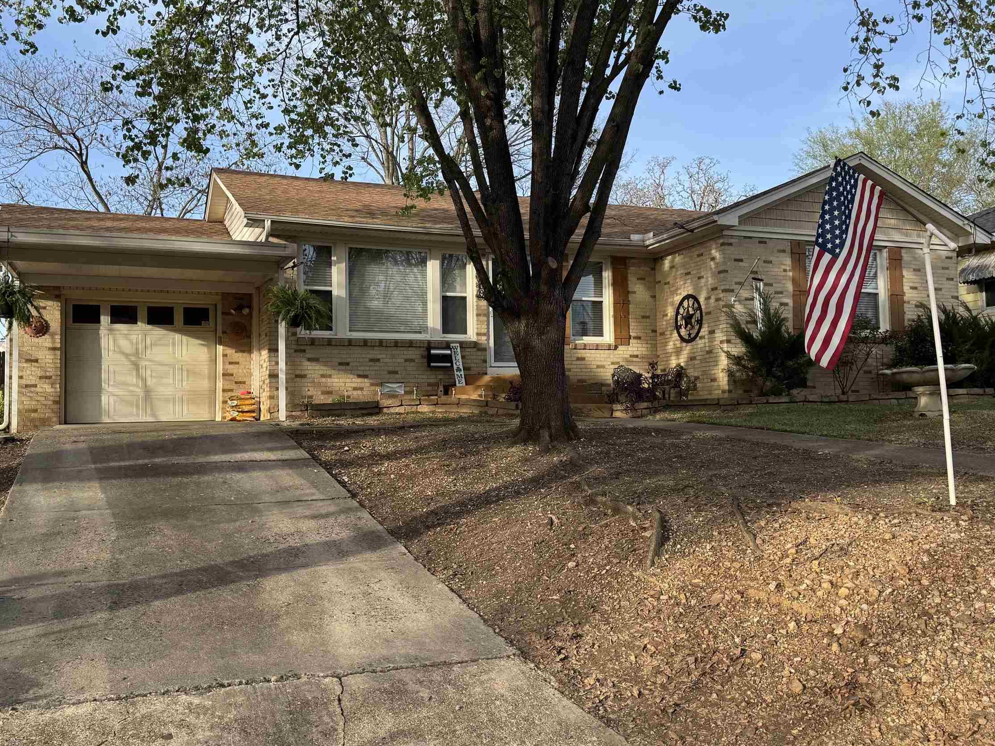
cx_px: 514
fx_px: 949
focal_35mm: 33
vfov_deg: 43.0
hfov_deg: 55.3
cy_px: 376
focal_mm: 6.76
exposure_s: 1/1261
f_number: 1.78
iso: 80
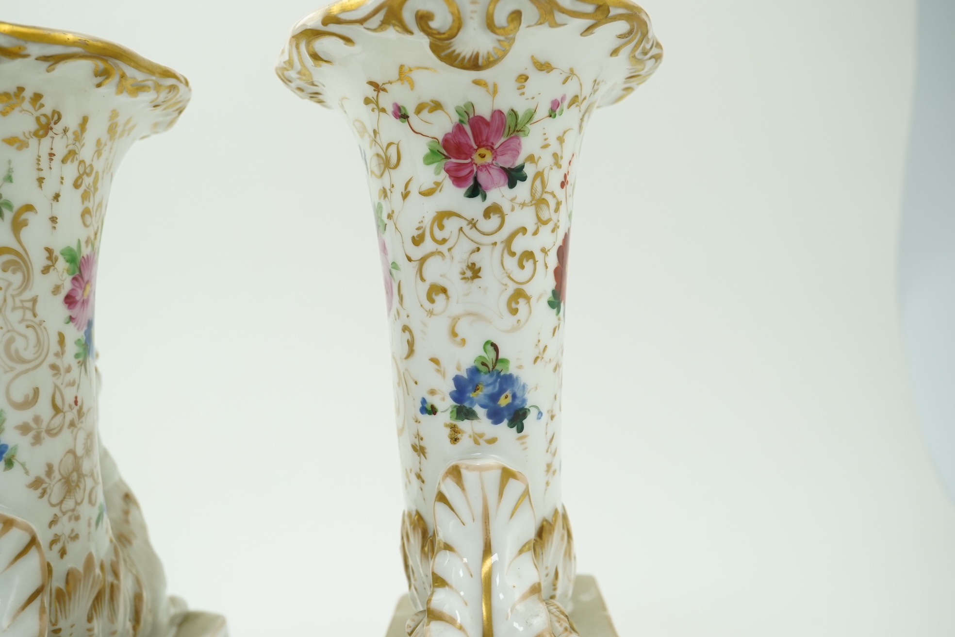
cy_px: 318
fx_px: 1194
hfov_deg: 43.6
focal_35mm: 45
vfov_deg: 29.9
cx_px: 478
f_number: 9
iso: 500
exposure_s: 1/50
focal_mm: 30
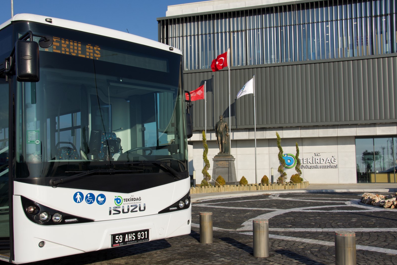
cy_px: 136
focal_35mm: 40
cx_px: 194
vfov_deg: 33.4
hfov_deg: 48.5
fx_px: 441
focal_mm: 26
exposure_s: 1/250
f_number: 9
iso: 100
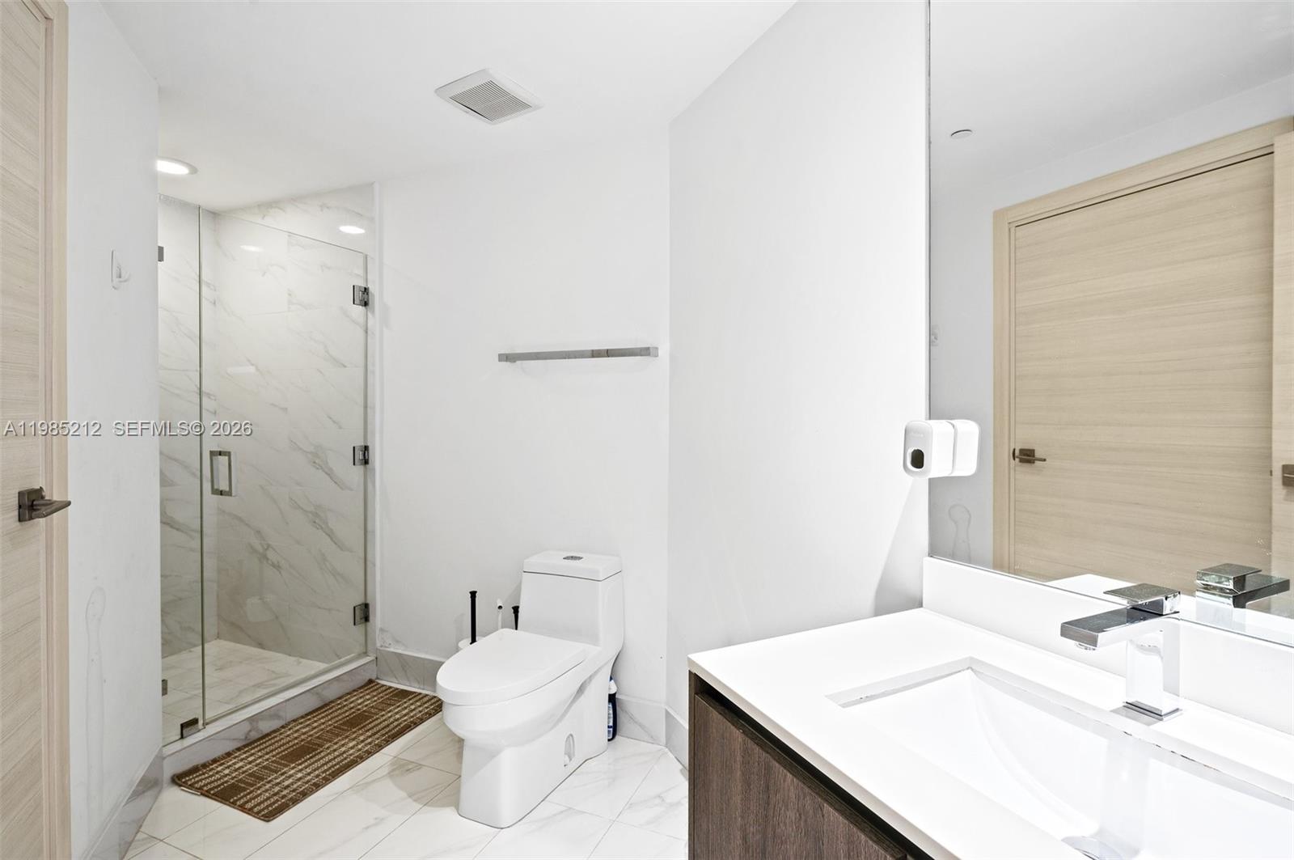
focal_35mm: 17
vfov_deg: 70.3
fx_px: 610
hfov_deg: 93.3
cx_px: 647
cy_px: 430
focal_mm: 17
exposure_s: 1/1.67
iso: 200
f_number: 8
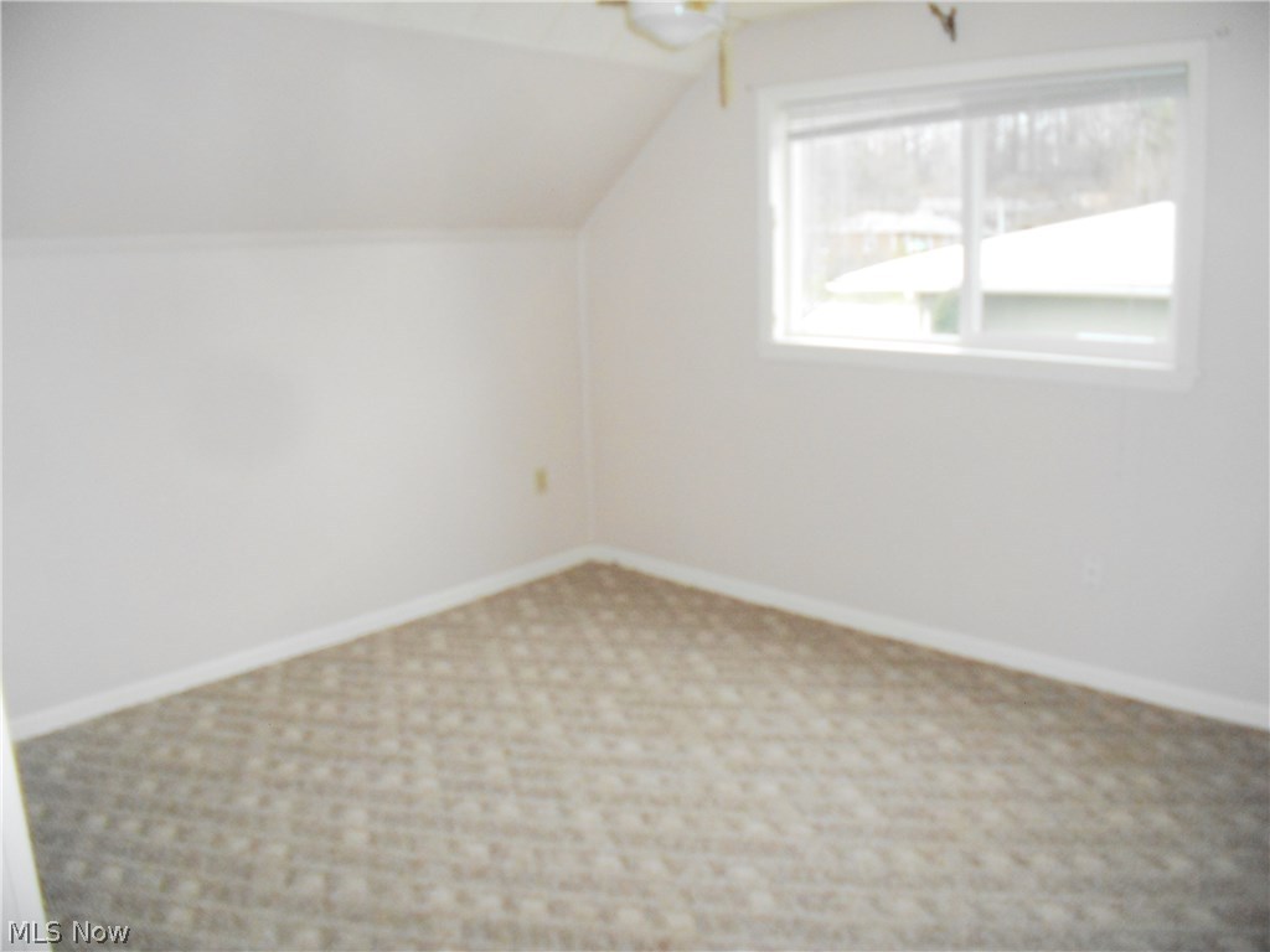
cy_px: 476
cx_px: 635
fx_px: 1357
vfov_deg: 38.7
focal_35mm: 37
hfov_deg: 50.1
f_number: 3.9
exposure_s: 1/30
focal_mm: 6.7
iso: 320
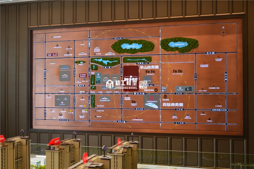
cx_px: 127
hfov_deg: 46.5
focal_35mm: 42
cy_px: 84
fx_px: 296
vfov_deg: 31.8
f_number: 9
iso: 400
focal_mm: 28
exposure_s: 1/100
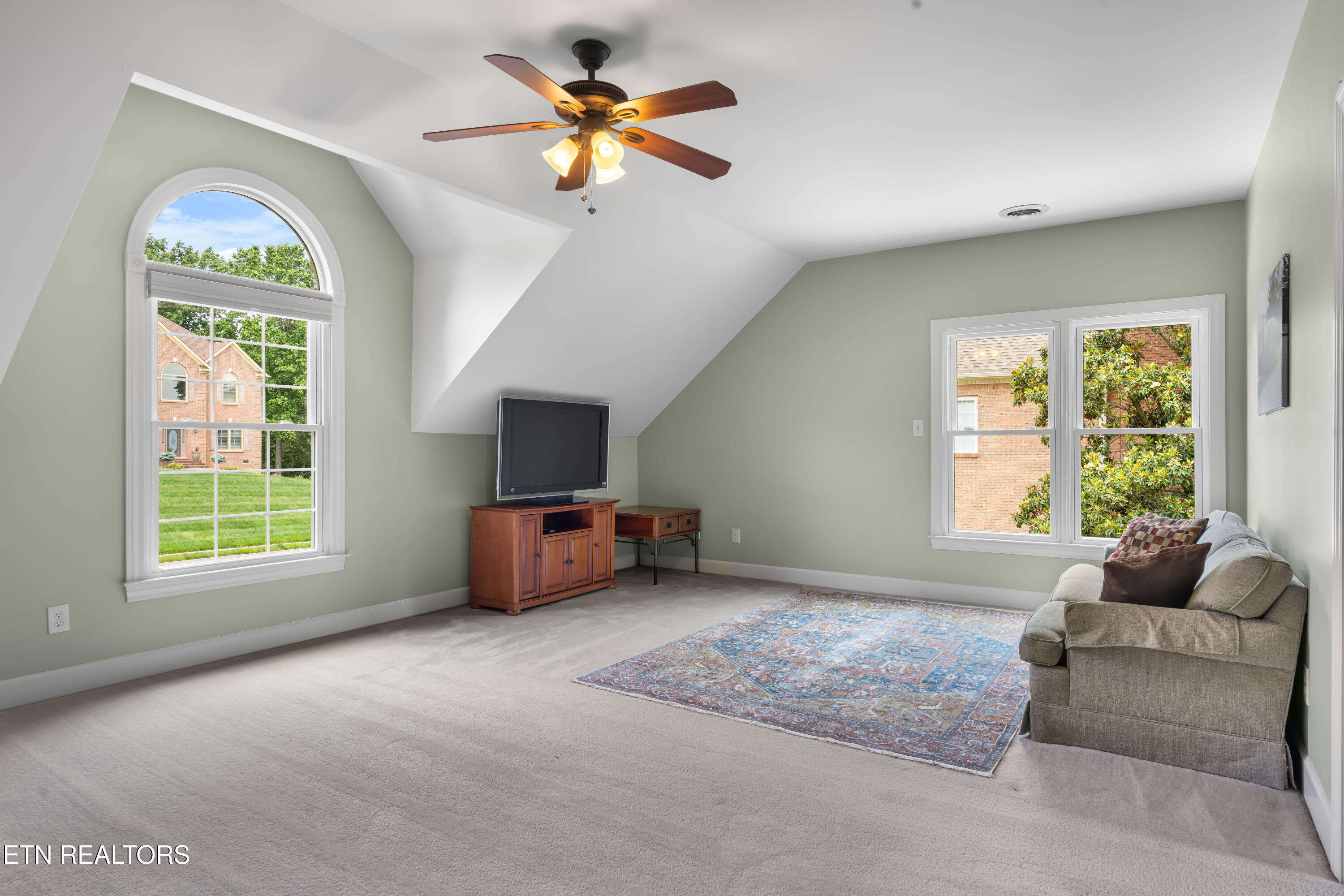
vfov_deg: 61.9
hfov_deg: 84.0
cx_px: 672
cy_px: 448
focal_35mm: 20
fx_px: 747
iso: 100
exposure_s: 2
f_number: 9
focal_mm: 20
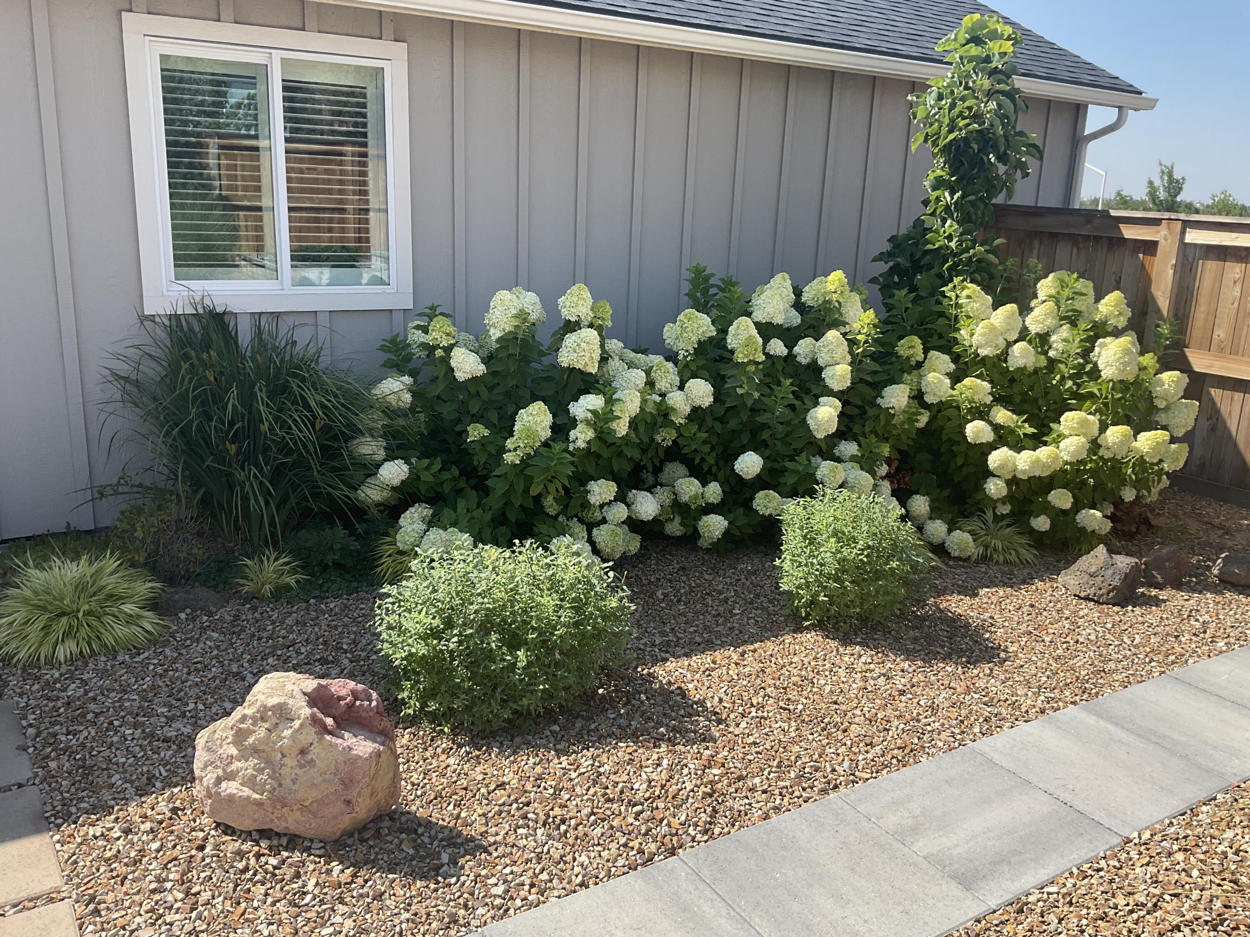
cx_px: 625
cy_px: 468
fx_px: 1047
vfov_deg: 48.2
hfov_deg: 61.7
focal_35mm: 29
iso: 16
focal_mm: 3
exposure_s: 1/829
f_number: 1.8
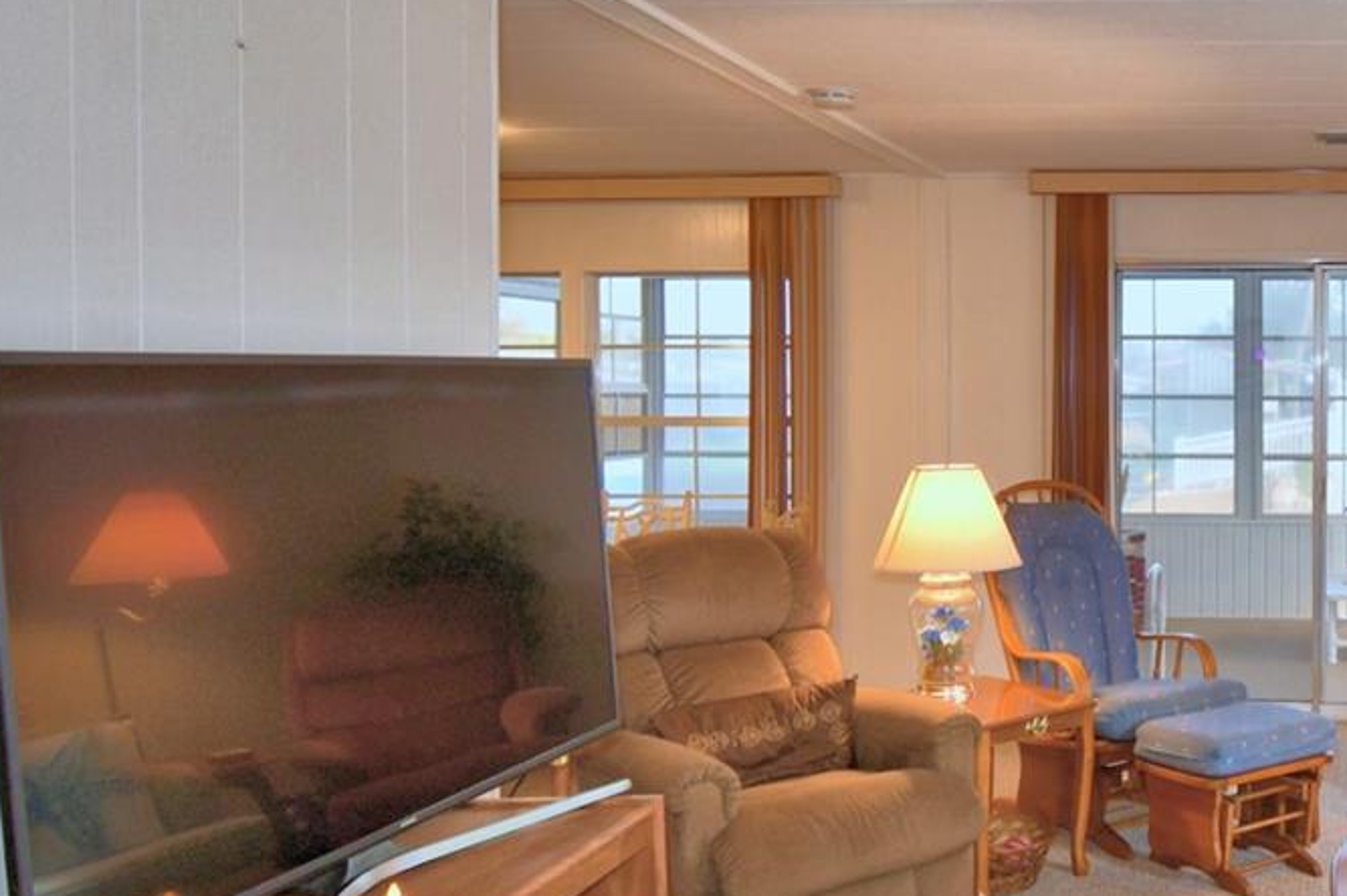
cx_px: 1262
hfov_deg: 46.8
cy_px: 418
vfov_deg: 36.8
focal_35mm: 36
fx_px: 1346
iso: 200
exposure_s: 1/30
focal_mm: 10
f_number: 4.5
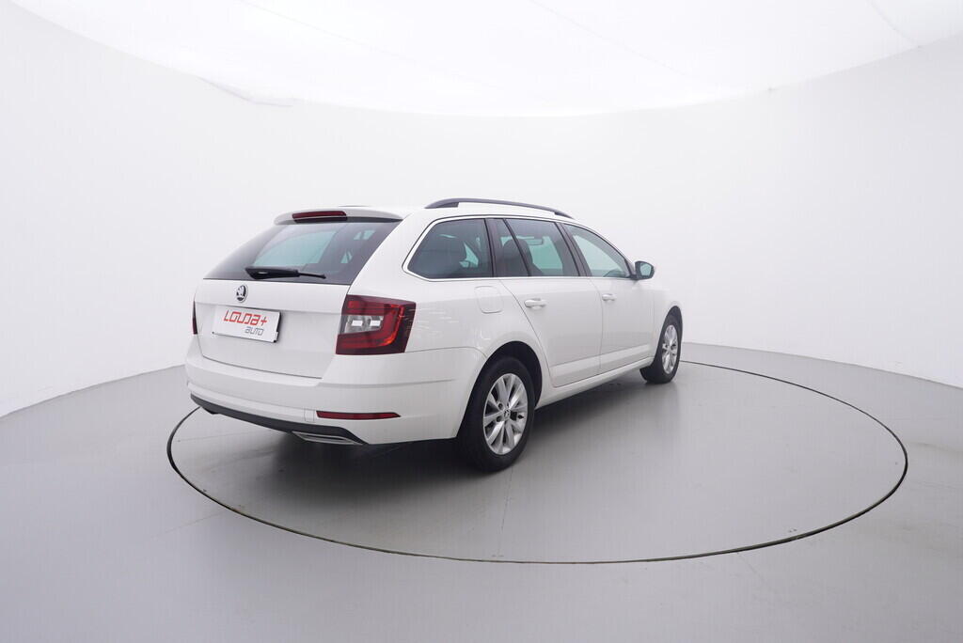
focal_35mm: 22
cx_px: 482
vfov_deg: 56.2
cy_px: 322
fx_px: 602
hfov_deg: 77.3
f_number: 5
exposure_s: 1/80
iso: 200
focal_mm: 15
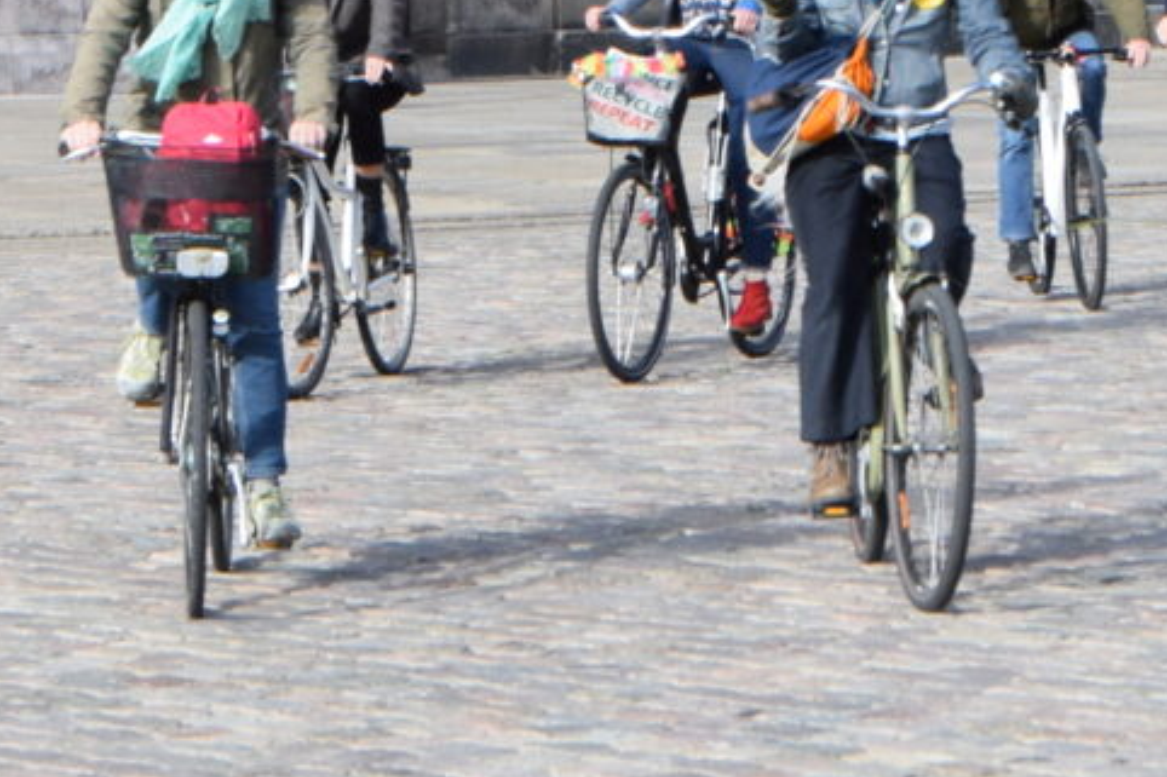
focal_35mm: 215
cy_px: -73
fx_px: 6967
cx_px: 910
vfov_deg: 6.4
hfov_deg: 9.6
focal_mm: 36
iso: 200
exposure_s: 1/320
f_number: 8
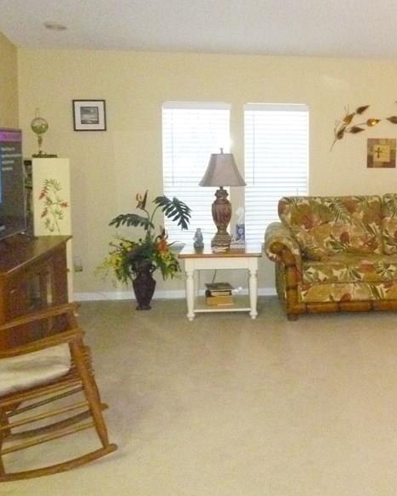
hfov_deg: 33.2
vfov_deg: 42.7
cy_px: 207
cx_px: 354
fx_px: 631
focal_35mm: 43
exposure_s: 1/60
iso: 1250
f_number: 3.1
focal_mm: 4.5
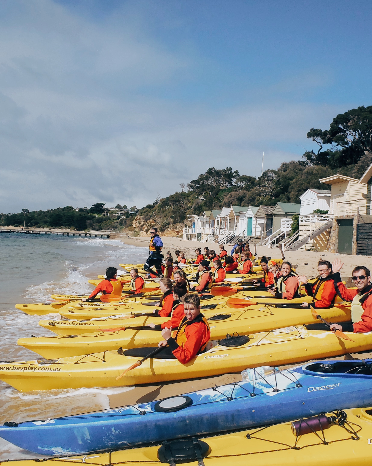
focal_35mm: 38
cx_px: 205
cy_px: 242
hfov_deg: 39.1
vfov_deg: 47.9
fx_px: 523
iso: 80
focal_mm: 5
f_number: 11
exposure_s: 1/160
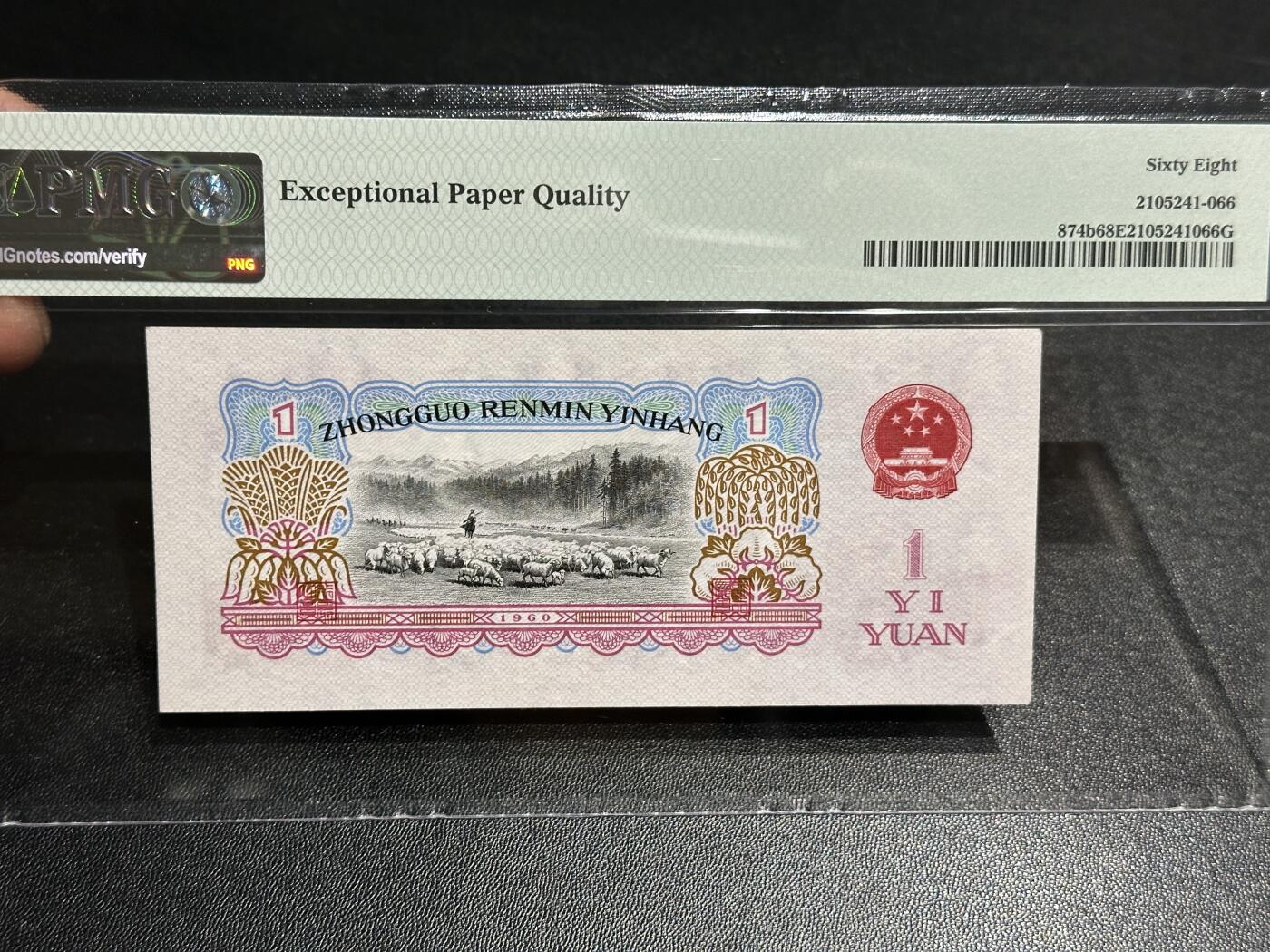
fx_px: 1761
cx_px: 635
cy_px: 476
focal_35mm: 48
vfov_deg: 30.3
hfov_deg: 39.7
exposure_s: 1/50
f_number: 1.78
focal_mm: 6.86
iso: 125
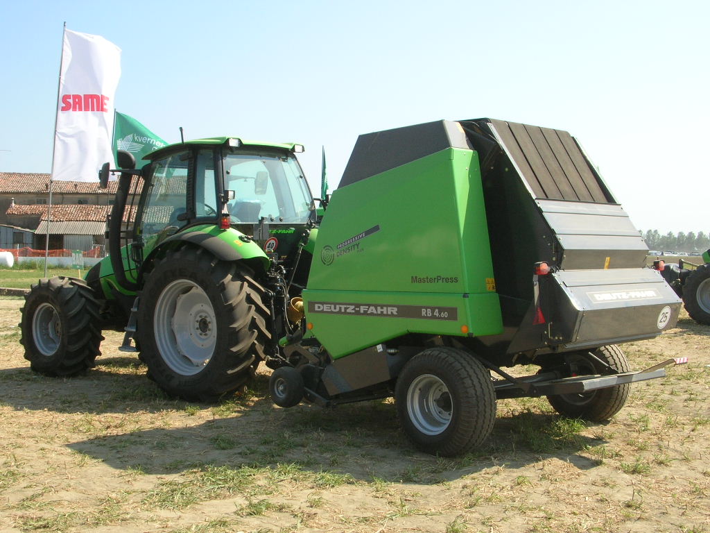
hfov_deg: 42.1
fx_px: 923
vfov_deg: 32.2
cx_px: 355
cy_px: 266
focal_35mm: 45
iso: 50
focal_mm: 7.5
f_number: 6.2
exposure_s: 1/145
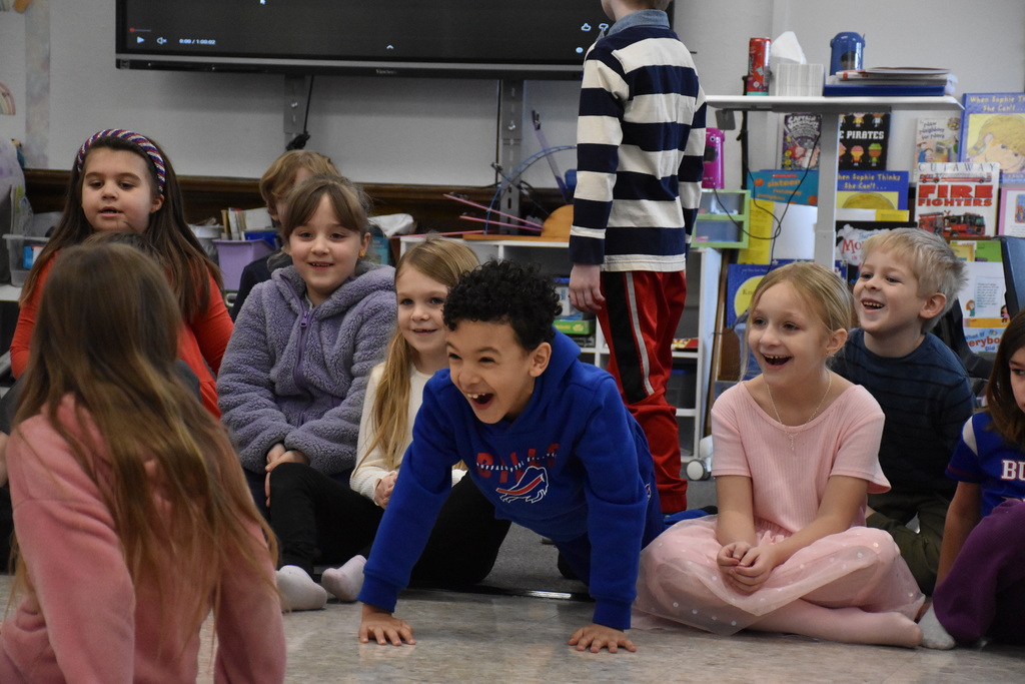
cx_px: 512
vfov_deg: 13.8
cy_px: 342
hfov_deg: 20.6
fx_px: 2819
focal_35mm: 99
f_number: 5
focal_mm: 66
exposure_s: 1/500
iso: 4000
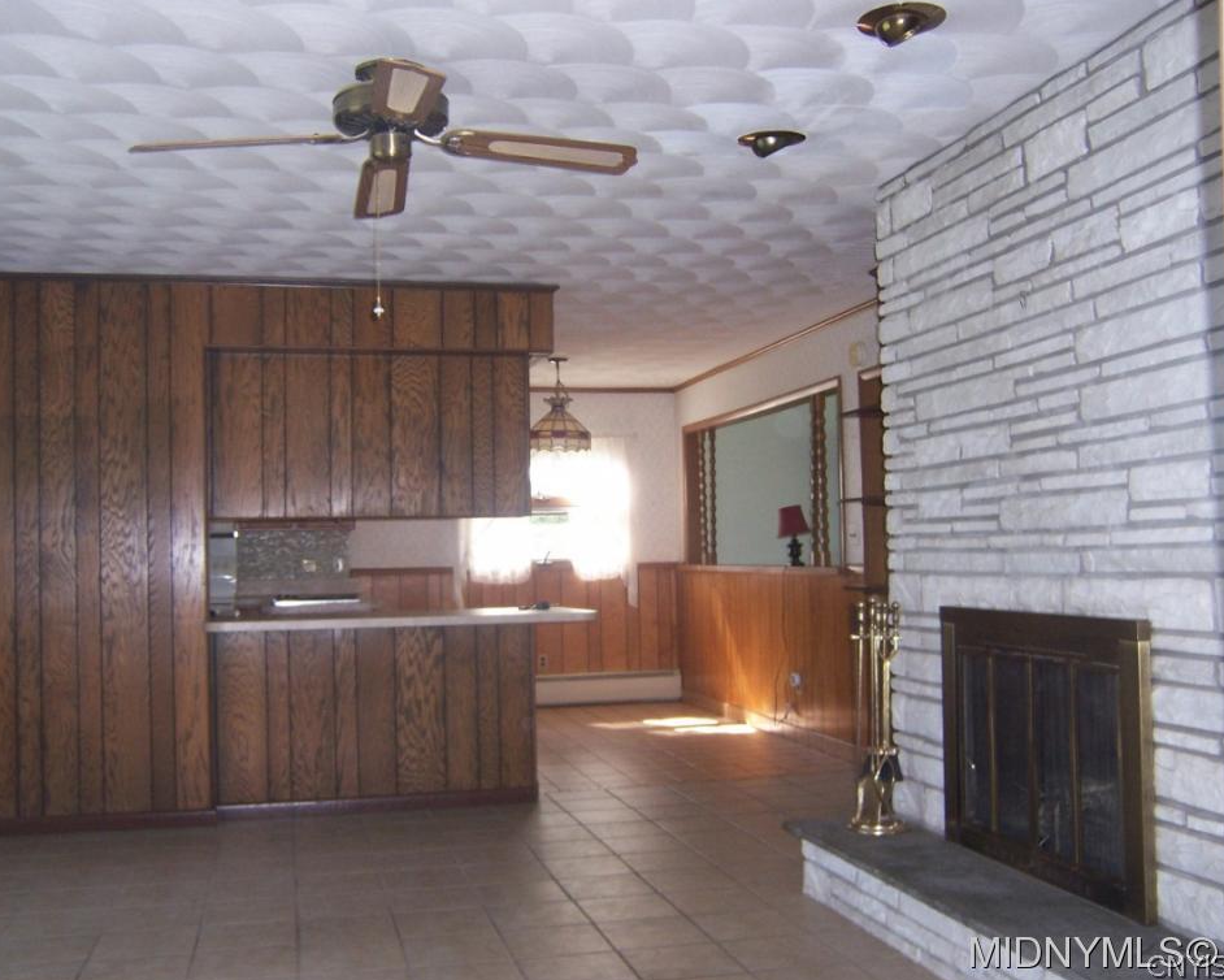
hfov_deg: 51.5
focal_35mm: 35
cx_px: 570
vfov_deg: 42.2
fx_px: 1268
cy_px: 489
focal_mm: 5.5
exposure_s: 1/60
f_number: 2.8
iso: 140
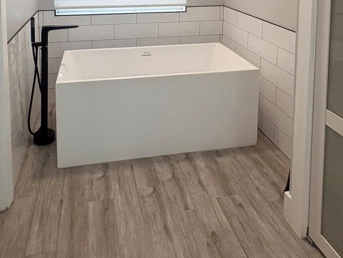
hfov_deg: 56.6
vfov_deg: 37.9
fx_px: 317
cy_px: -16
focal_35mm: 32
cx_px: 150
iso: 125
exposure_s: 1/120
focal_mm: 2.22
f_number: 2.2
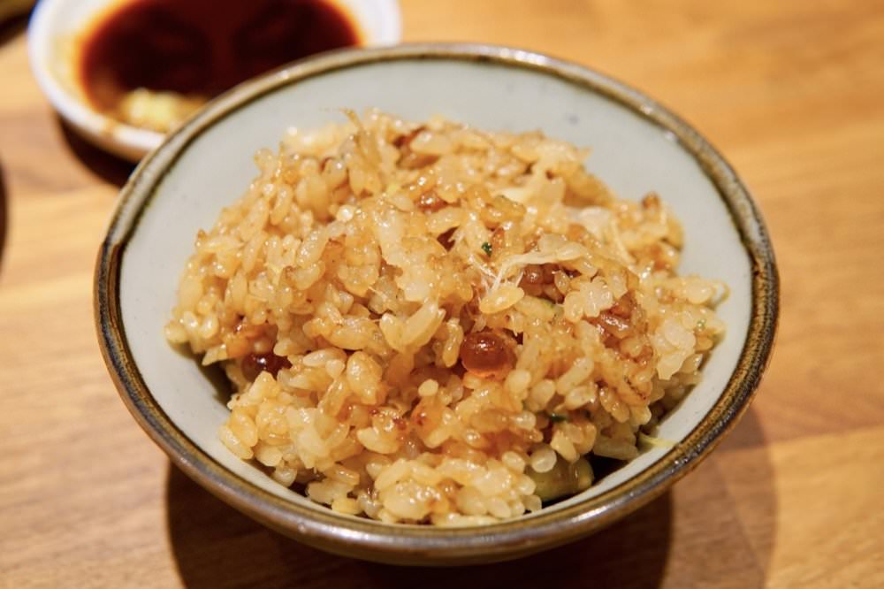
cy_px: 294
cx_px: 442
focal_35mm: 45
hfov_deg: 43.6
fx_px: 1105
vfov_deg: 29.8
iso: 500
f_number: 4
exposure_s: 1/60
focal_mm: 30
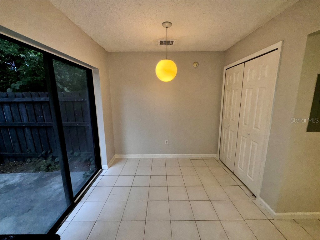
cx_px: 160
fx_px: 129
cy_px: 120
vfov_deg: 85.7
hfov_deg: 102.1
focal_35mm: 14
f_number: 2.2
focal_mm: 2.22
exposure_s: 1/122
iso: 64
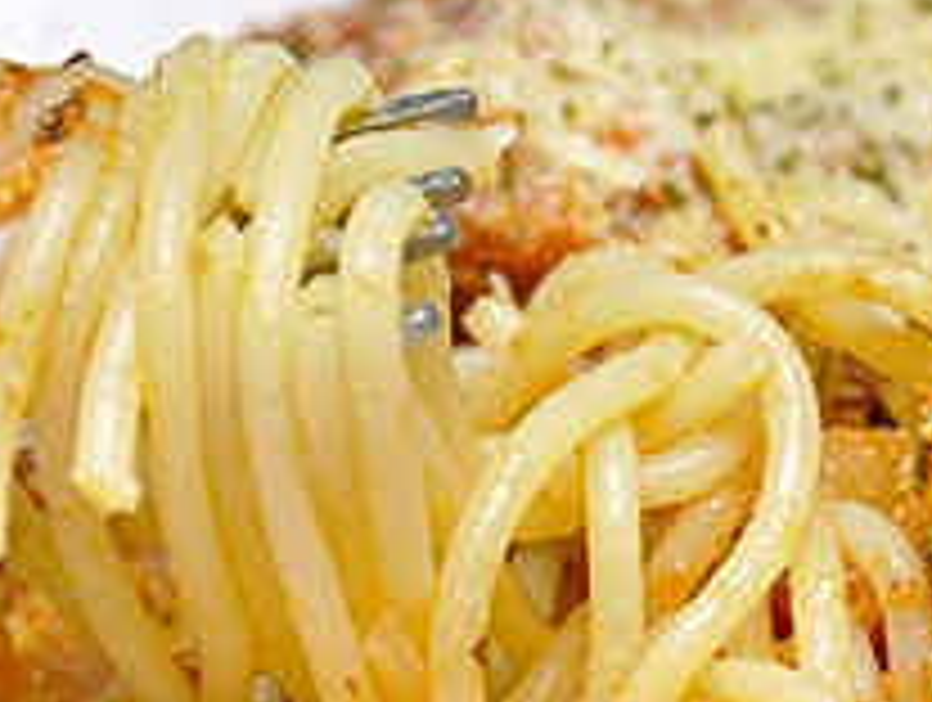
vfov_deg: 5.3
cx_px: 590
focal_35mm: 280
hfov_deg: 7.1
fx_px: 7552
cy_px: 418
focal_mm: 62
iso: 800
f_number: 5.3
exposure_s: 1/100
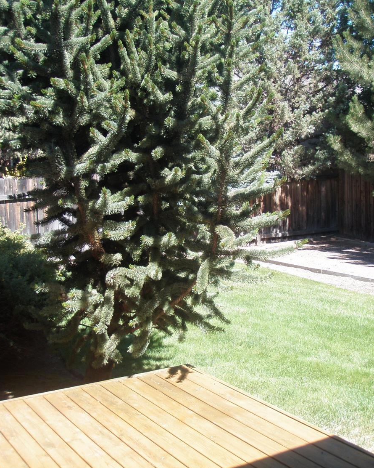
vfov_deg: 37.3
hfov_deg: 30.2
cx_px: 219
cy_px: 235
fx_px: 692
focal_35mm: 50
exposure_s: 1/160
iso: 80
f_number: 3.5
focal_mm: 6.7
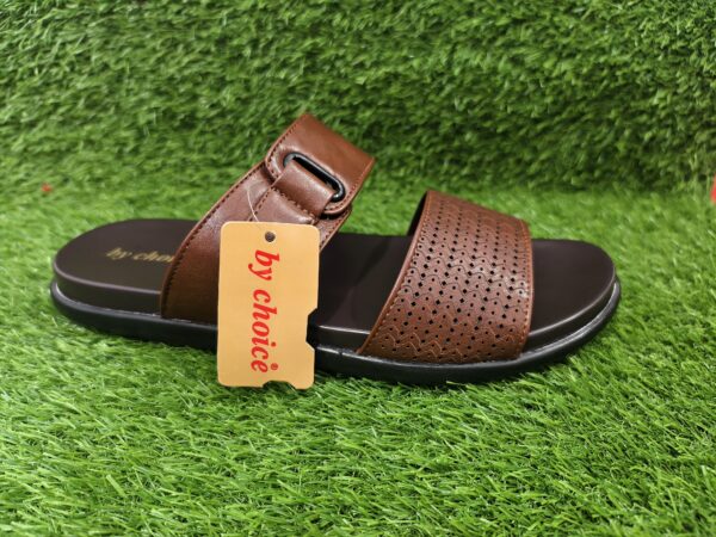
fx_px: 476
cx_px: 358
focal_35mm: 23
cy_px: 268
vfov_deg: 58.9
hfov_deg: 73.9
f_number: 1.57
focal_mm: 6.54
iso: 453
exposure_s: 1/50
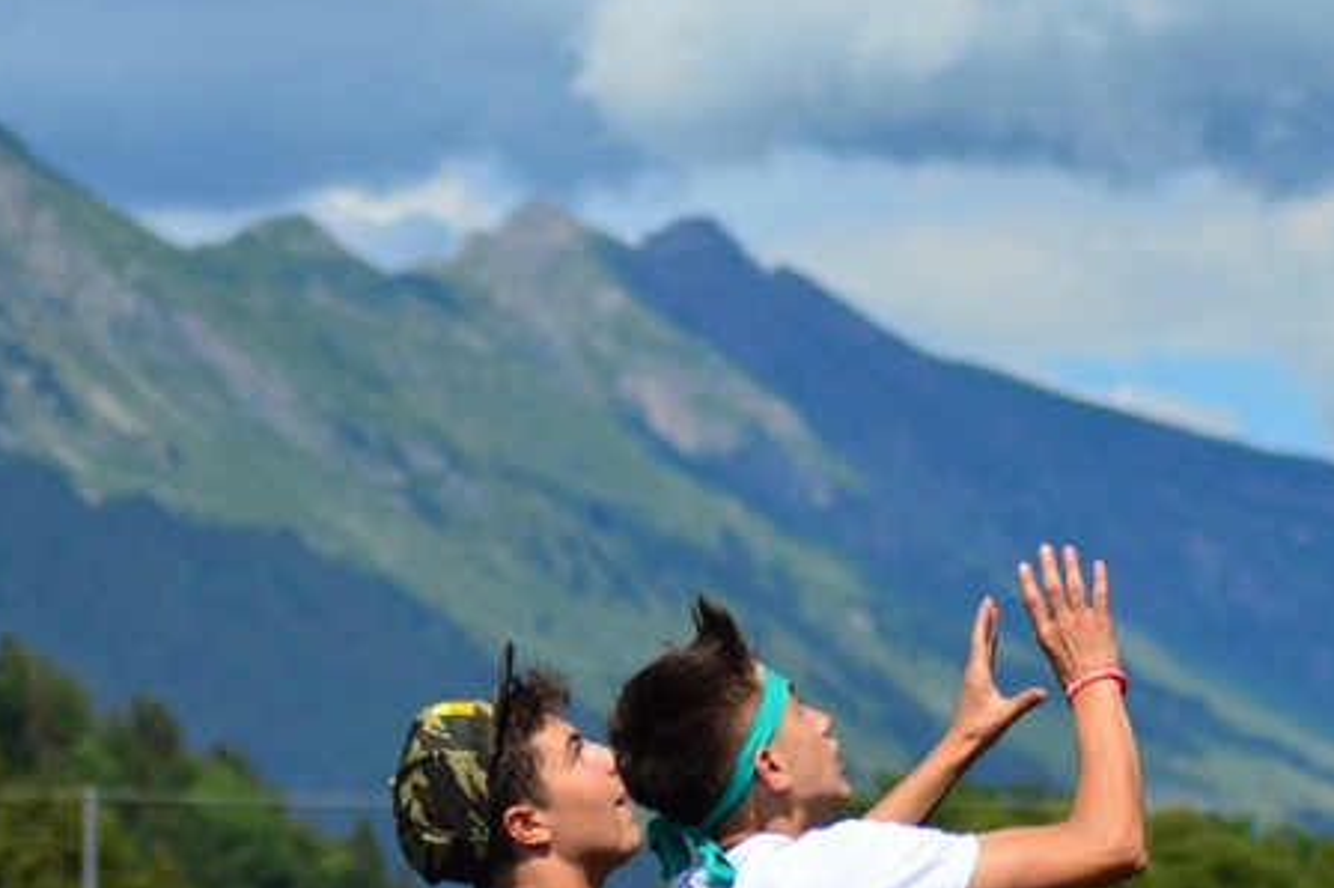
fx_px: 9521
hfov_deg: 8.0
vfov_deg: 5.3
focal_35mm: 257
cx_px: 869
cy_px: 884
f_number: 4
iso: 200
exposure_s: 1/3200
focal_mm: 75
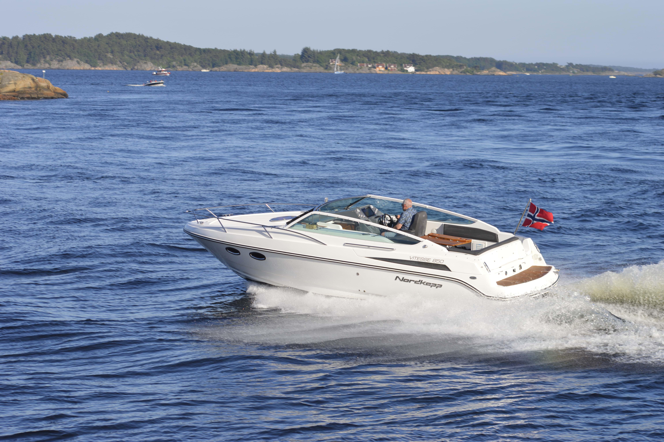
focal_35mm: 117
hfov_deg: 17.5
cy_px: 221
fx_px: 2156
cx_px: 332
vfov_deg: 11.7
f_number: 5.6
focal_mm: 78
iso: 100
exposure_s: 1/500
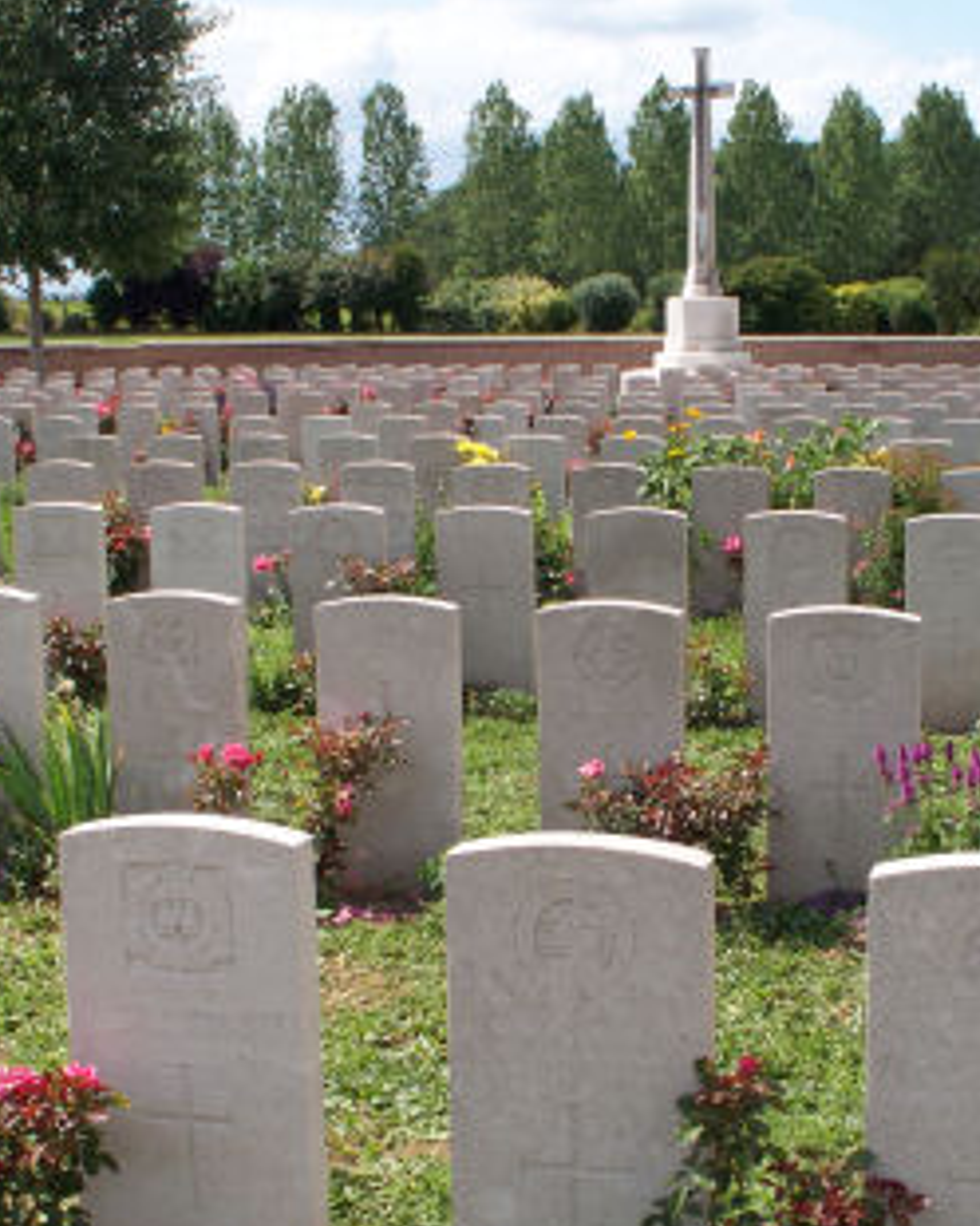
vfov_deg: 27.9
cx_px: 494
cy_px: 589
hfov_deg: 22.5
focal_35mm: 68
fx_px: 2465
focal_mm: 7.54
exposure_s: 1/320
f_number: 5
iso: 64
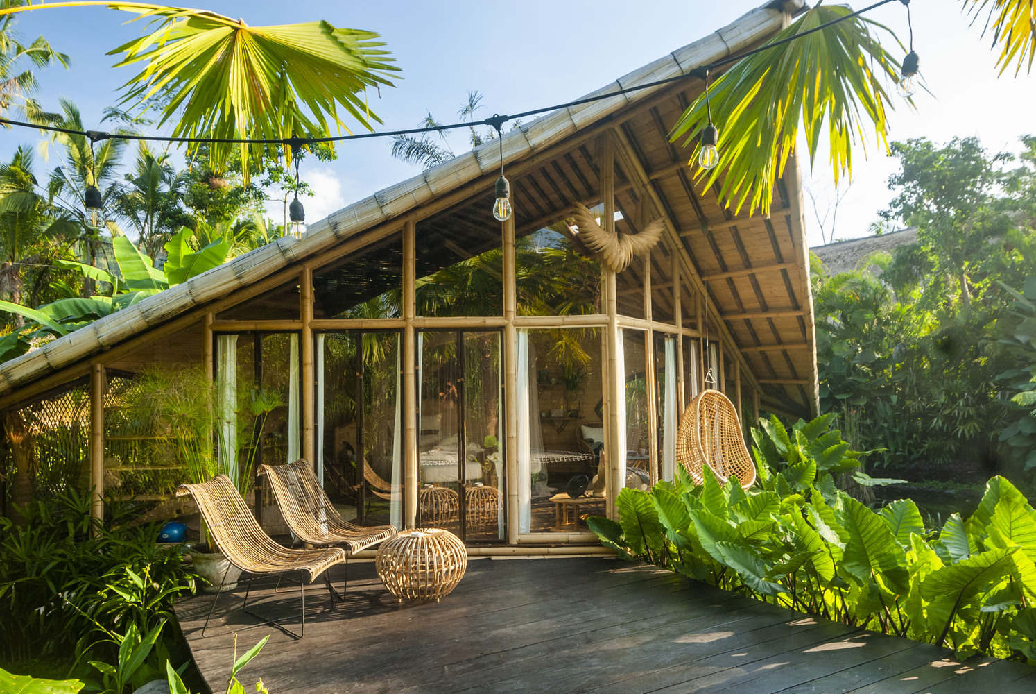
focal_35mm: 24
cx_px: 518
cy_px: 347
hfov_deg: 73.7
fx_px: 691
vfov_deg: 53.3
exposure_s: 1/80
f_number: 6.3
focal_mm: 16
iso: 200
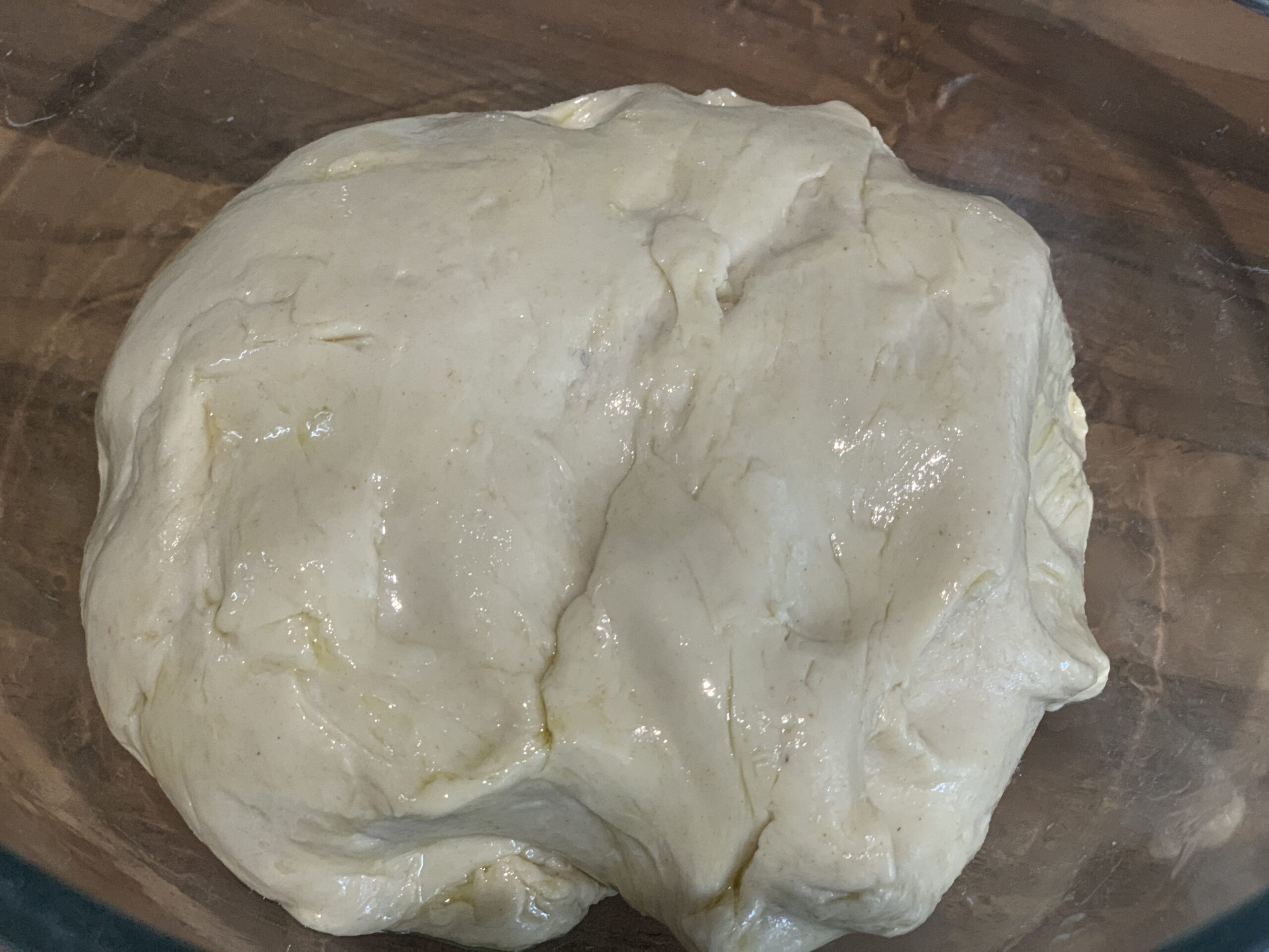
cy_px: 476
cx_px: 634
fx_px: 1906
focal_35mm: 52
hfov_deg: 36.8
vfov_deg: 28.0
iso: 160
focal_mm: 6
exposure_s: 1/50
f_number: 2.4
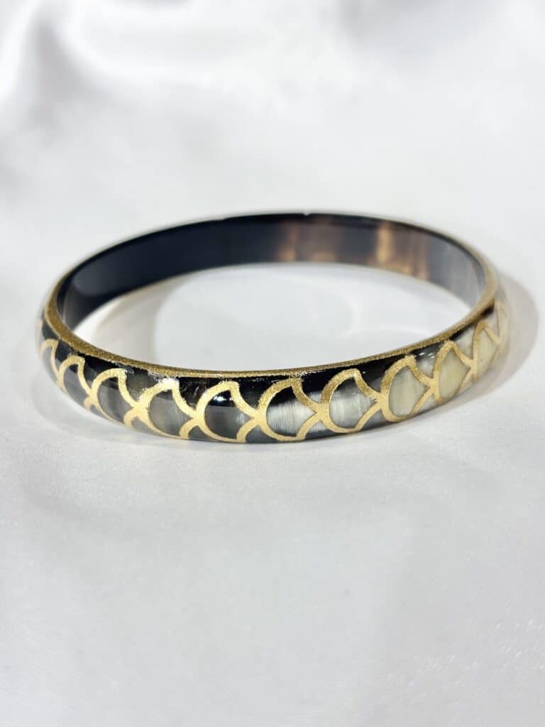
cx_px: 272
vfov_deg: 36.8
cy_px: 364
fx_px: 1092
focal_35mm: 52
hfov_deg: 28.0
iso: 25
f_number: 1.6
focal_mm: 5.96
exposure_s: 1/140
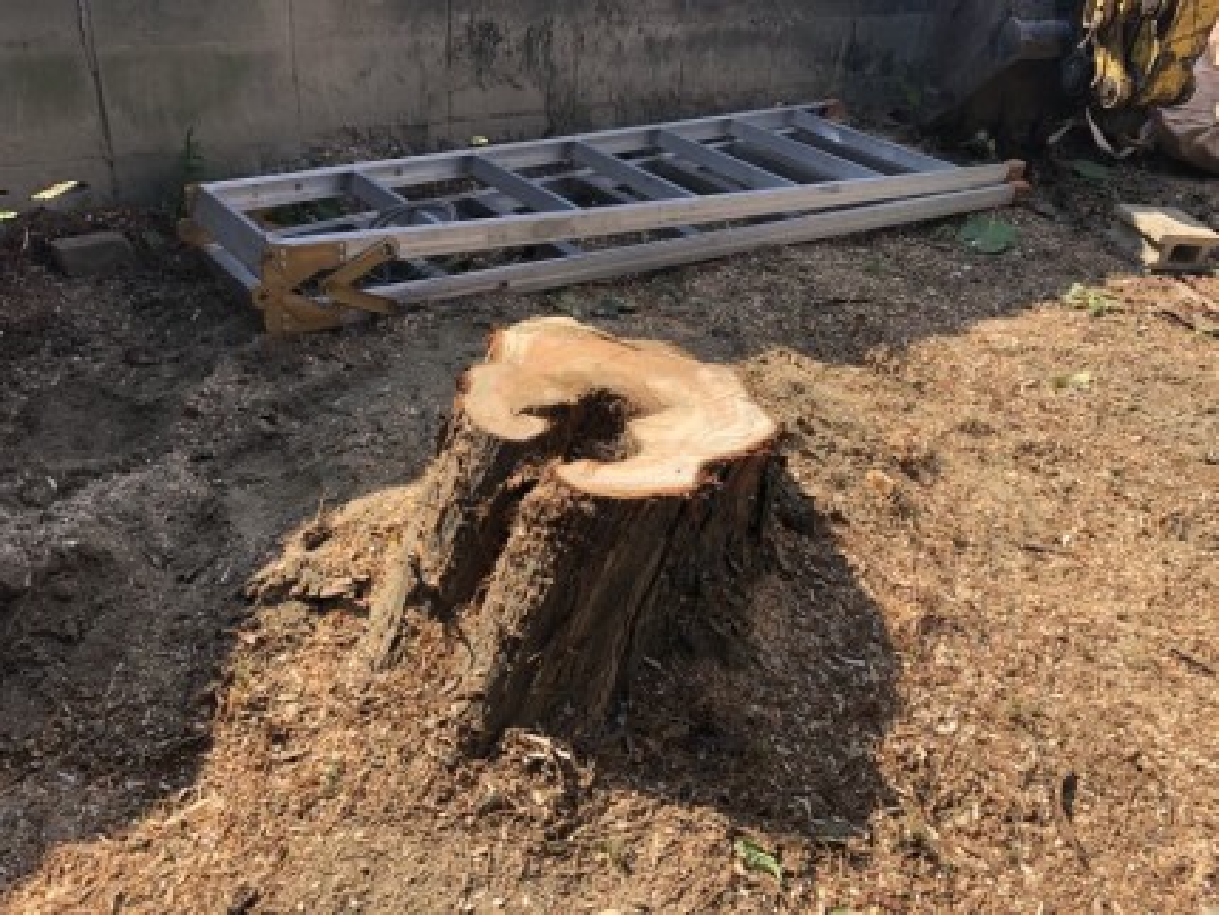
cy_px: 458
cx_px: 610
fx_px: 987
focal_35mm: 28
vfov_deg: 49.8
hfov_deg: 63.4
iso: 20
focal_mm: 3.99
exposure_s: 1/738
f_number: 1.8
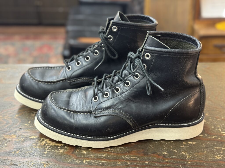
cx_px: 112
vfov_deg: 30.3
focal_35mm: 48
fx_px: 312
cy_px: 84
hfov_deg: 39.7
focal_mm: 6.76
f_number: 1.78
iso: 200
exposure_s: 1/60
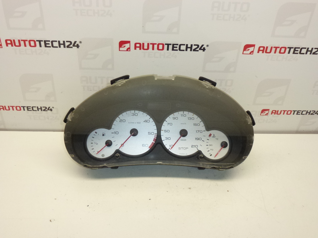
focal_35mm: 36
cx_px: 159
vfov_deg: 39.7
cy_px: 119
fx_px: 331
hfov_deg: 51.4
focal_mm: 6.4
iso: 400
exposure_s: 1/250
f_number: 3.7
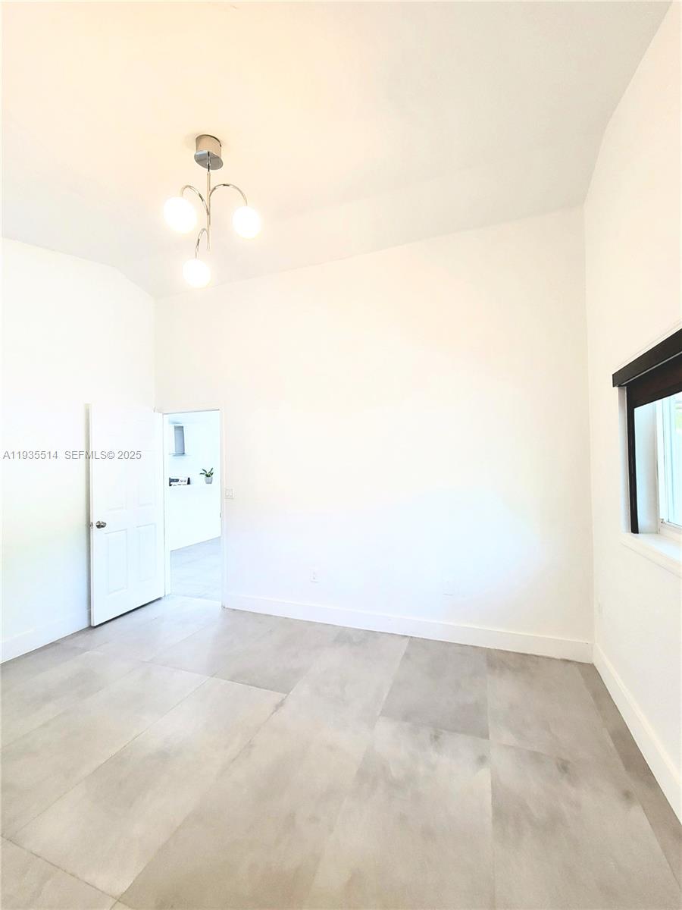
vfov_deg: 106.2
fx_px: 341
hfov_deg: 89.9
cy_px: 455
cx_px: 341
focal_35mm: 13
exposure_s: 1/60
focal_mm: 2.2
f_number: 2.2
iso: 250
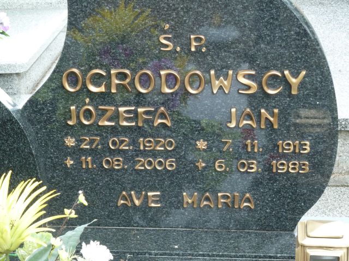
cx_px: 174
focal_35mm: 96
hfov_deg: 20.4
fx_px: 968
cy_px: 130
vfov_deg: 15.4
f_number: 4.3
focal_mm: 15.8
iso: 200
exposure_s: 1/50
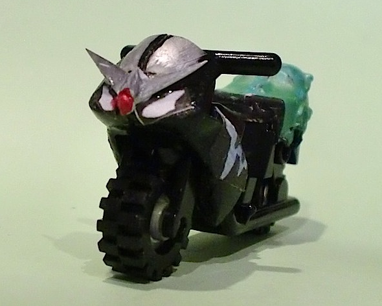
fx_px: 418
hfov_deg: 49.1
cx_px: 196
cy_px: 151
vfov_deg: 40.1
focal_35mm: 37
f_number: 3.1
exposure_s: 1/30
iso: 400
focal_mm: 6.3
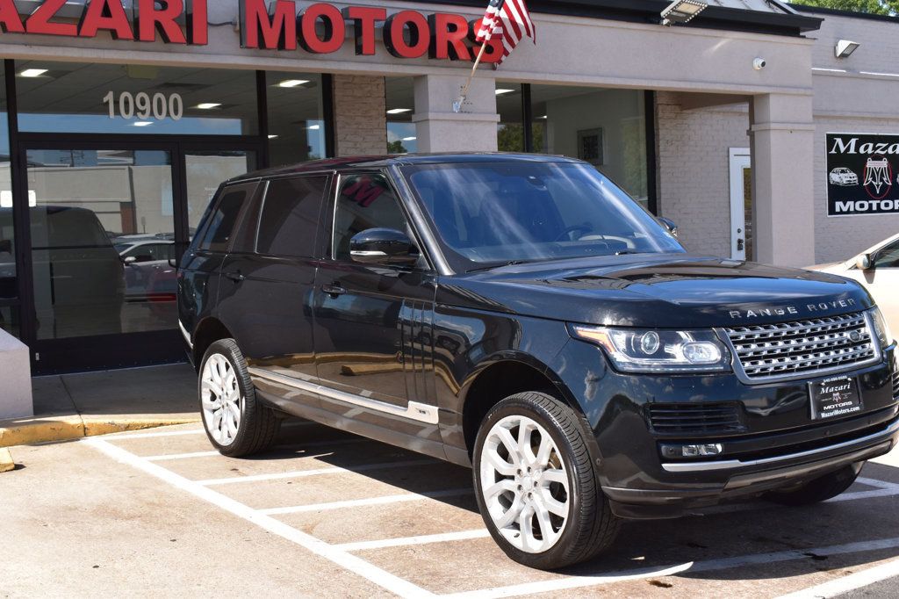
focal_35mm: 46
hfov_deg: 42.3
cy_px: 300
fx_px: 1161
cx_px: 450
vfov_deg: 28.9
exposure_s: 1/320
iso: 400
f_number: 10
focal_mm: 31
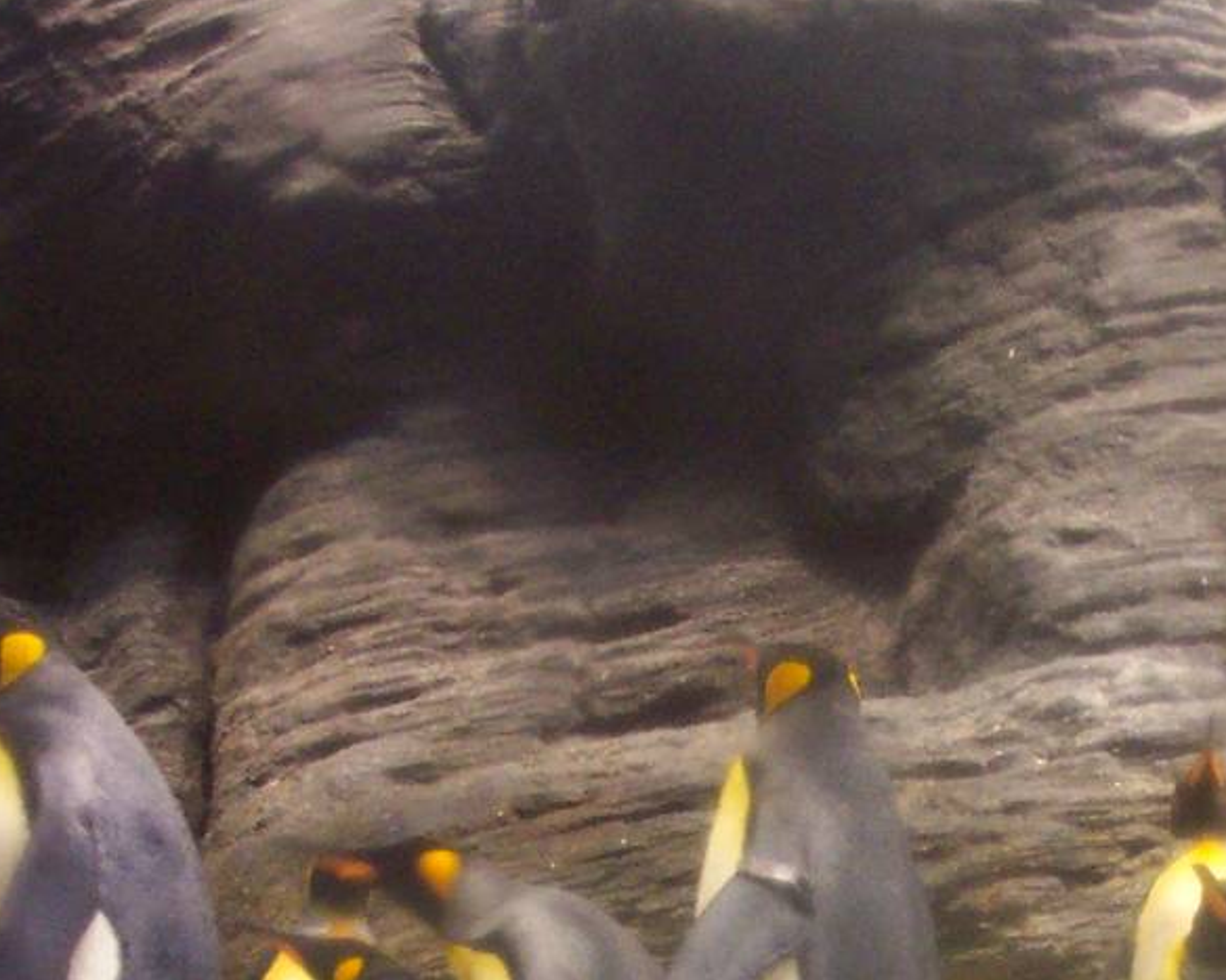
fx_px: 3265
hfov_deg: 21.0
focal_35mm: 90
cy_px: 1096
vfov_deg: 16.5
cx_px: 1008
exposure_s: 1/15
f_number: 2.8
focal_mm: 7.5
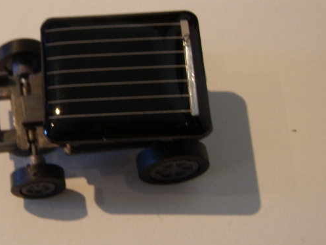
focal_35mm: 105
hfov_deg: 18.3
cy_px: 108
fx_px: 989
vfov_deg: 14.1
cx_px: 7
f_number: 4
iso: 100
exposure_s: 1/6
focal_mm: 9.1
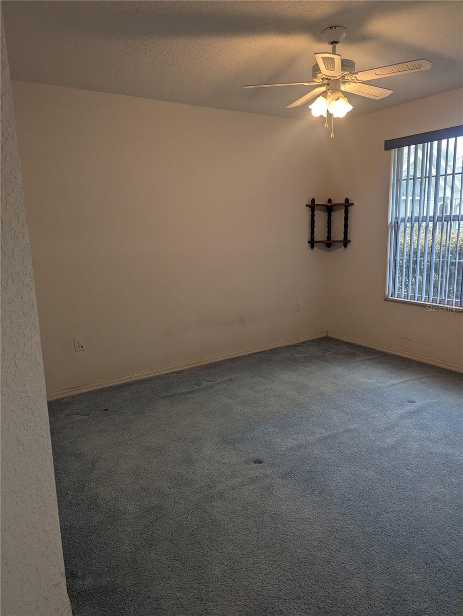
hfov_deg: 56.9
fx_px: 427
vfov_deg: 71.5
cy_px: 308
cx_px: 232
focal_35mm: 24
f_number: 1.85
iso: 96
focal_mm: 6.81
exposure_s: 1/120
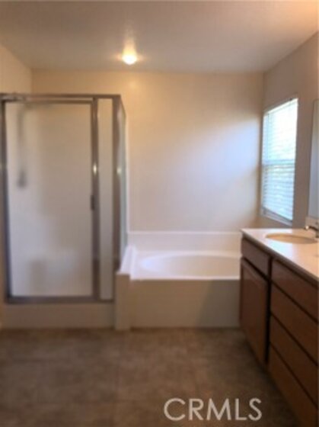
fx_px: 345
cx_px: 160
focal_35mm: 28
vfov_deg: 63.5
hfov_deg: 49.7
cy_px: 214
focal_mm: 3.99
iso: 32
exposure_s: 1/120
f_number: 1.8
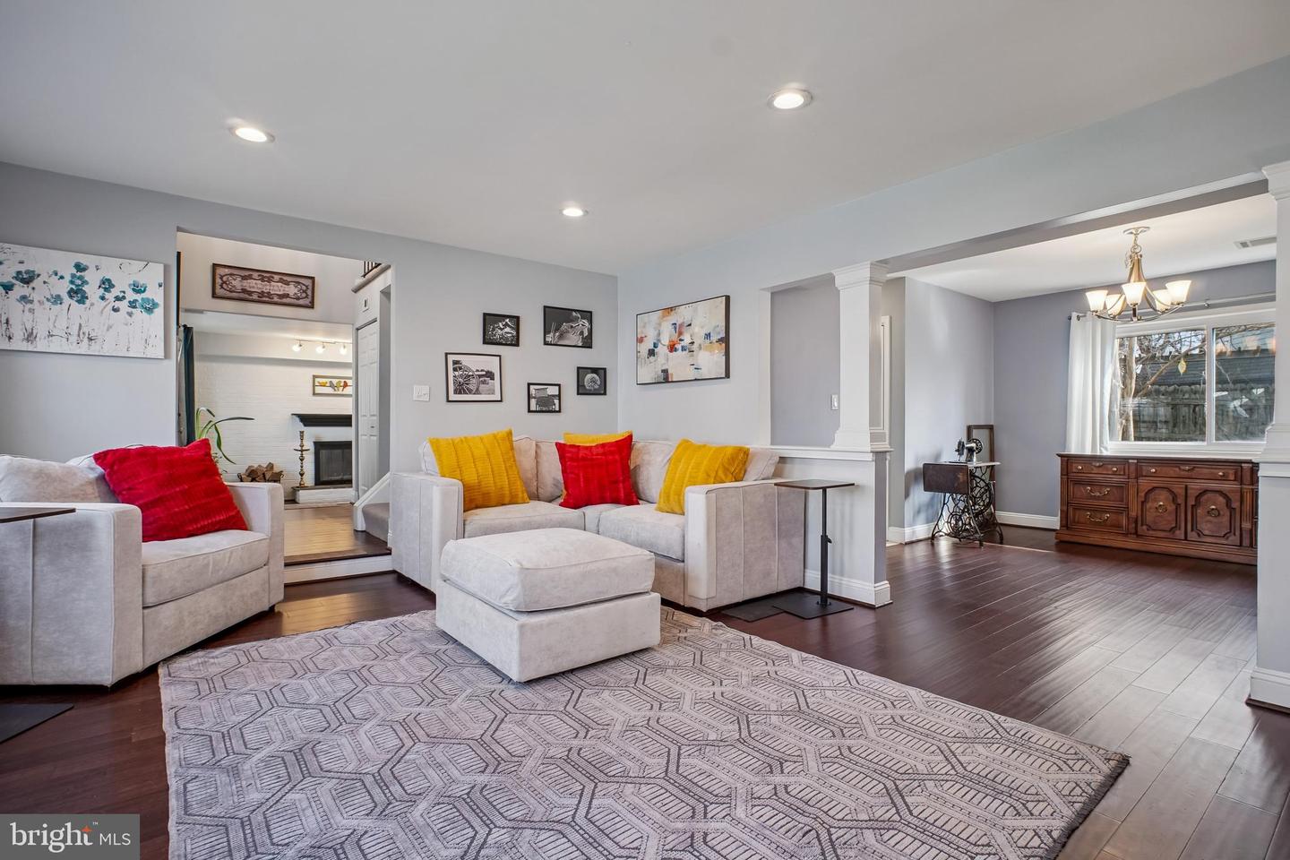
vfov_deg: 72.1
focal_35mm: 16
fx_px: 591
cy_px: 430
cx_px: 645
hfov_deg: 95.0
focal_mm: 11
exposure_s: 1/15
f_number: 8
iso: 500
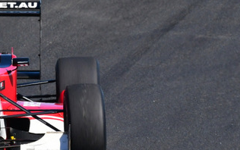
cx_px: 33
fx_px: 11651
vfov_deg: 0.7
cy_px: 49
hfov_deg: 1.2
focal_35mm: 1780
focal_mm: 460
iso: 500
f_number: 11
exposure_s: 1/640
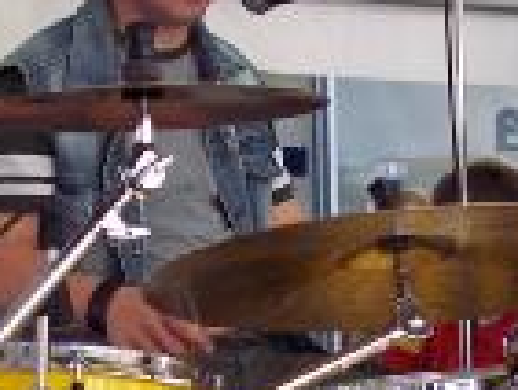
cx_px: 305
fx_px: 2067
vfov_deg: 10.7
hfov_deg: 14.3
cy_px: 362
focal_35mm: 138
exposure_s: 1/125
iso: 100
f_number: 3.4
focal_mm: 8
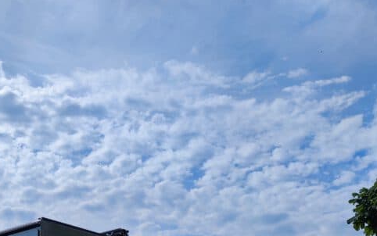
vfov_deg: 20.7
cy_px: 349
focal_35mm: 54
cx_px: 105
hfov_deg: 36.8
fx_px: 555
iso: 50
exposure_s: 1/9150
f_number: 1.88
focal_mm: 5.59
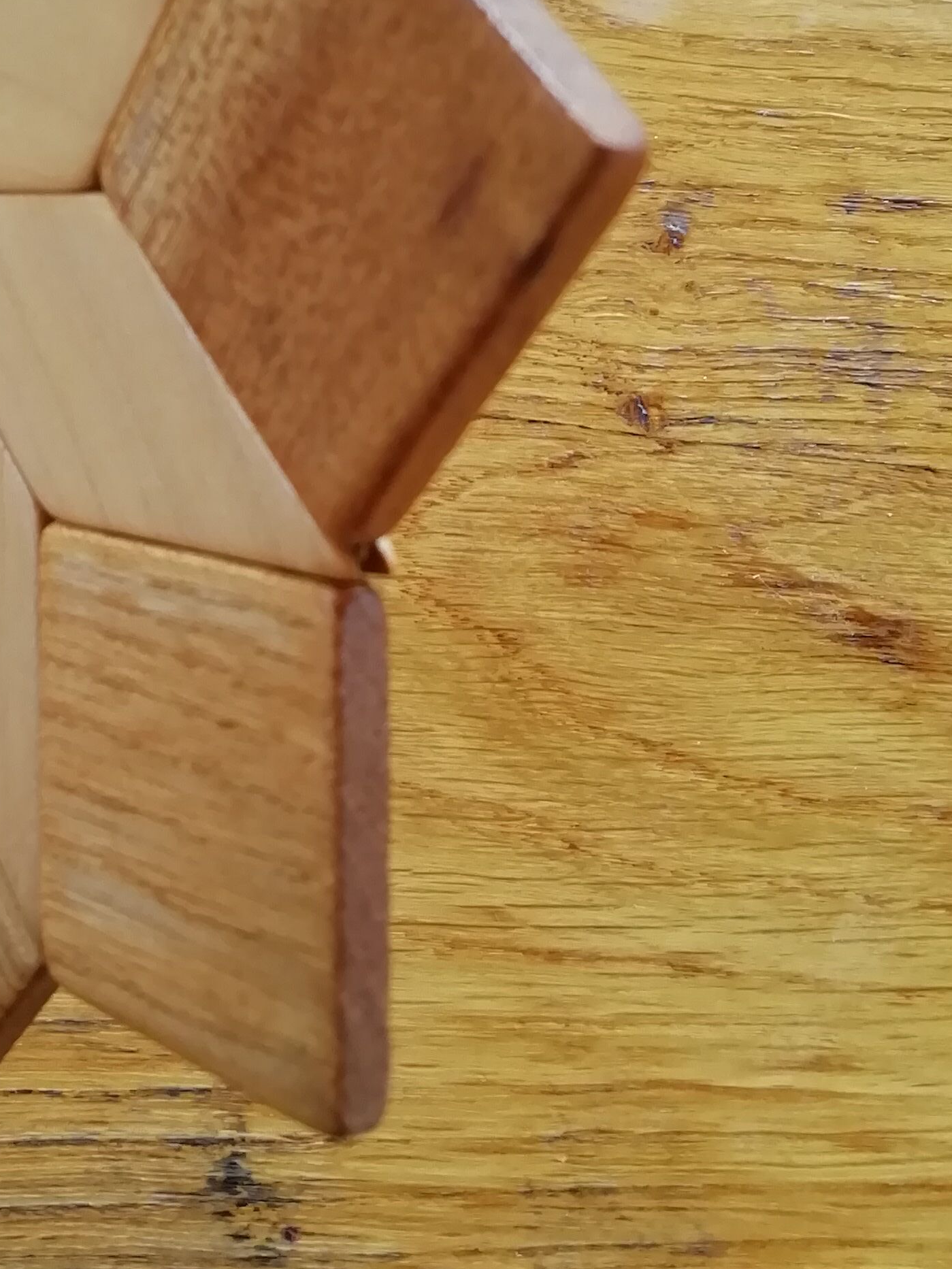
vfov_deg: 31.9
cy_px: 178
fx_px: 2127
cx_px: 61
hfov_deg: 24.4
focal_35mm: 58
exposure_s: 1/33.3
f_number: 2.2
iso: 80
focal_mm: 3.21
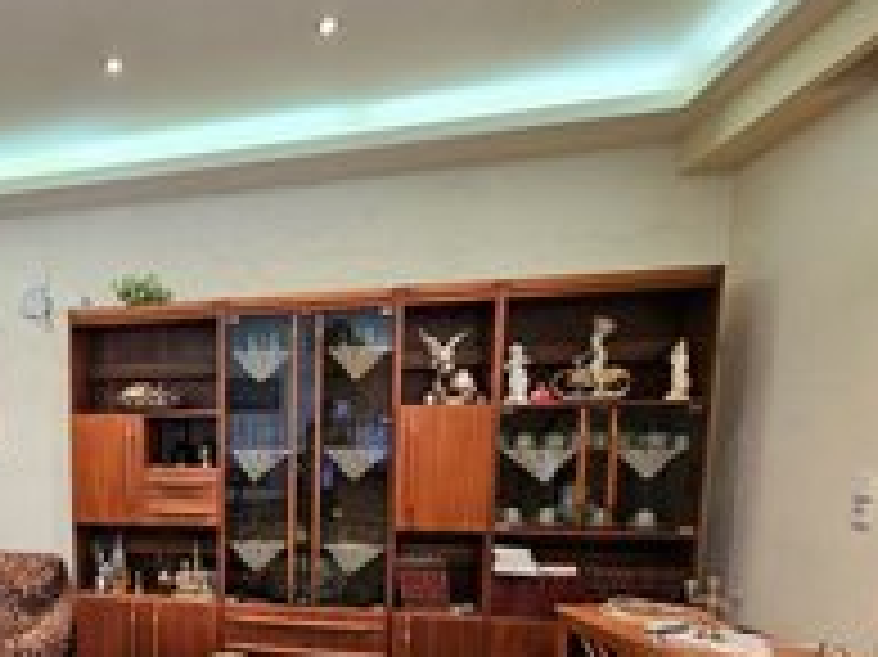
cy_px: 508
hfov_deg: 63.9
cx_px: 149
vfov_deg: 53.6
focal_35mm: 24
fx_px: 608
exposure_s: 1/50
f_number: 2.2
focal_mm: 2.2
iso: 400
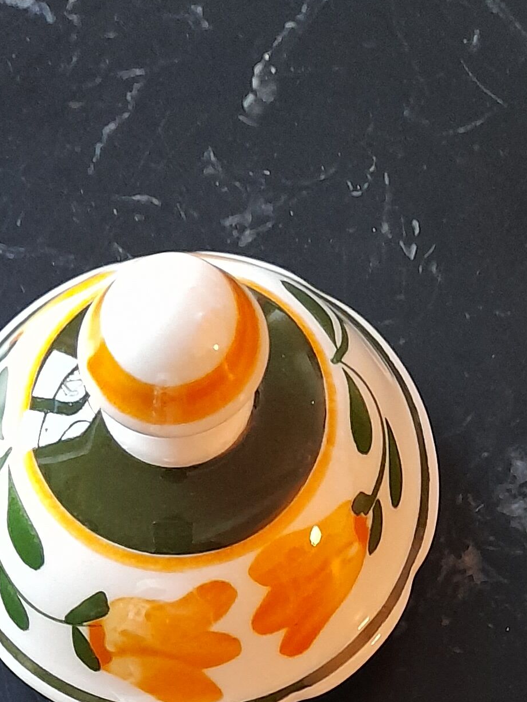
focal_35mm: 82
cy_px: 1071
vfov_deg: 20.3
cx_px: 171
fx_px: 1665
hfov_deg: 17.9
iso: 500
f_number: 2
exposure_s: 1/25
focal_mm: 4.6
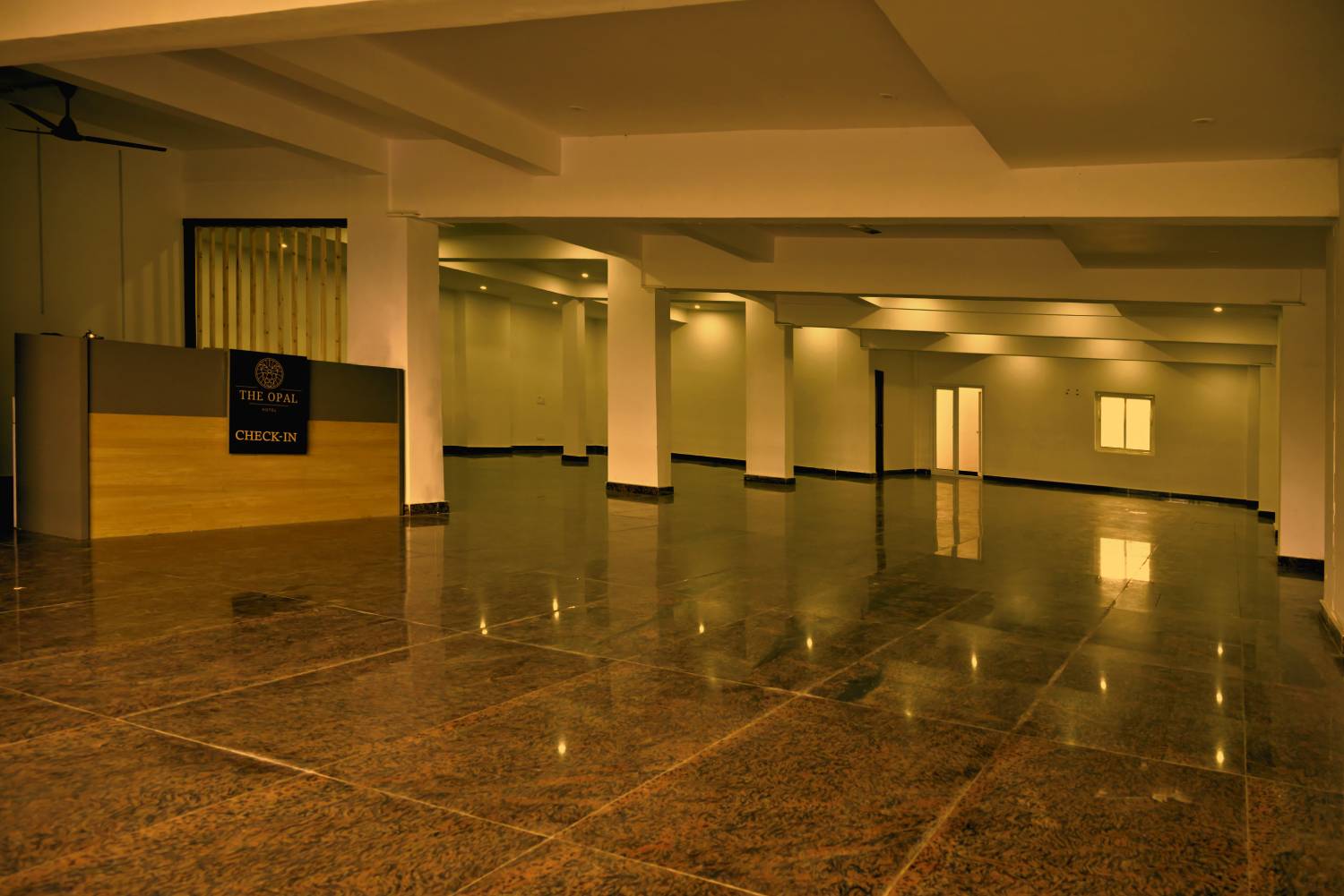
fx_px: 1139
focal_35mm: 30
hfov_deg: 61.1
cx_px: 672
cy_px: 448
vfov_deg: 43.0
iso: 200
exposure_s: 1/250
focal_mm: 30.5
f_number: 4.5
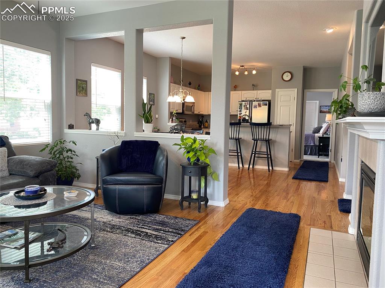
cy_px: 144
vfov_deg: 53.0
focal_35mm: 26
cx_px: 192
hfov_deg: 67.3
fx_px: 289
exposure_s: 1/60
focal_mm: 4.25
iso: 160
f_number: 1.8
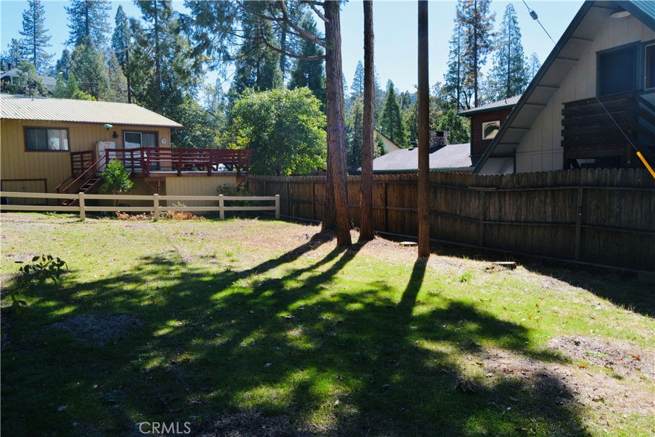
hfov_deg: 67.4
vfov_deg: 47.9
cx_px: 328
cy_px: 218
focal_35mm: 27
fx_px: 491
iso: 200
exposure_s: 1/250
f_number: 8
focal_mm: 18
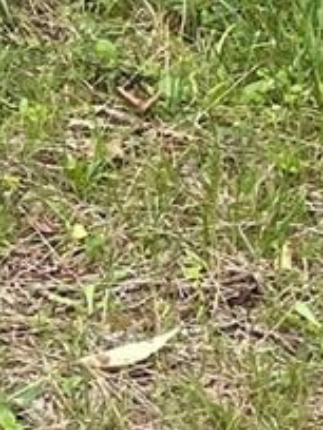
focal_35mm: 196
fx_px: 2438
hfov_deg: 6.7
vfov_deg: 10.0
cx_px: -716
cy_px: 0
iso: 32
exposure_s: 1/344
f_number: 1.6
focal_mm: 4.2
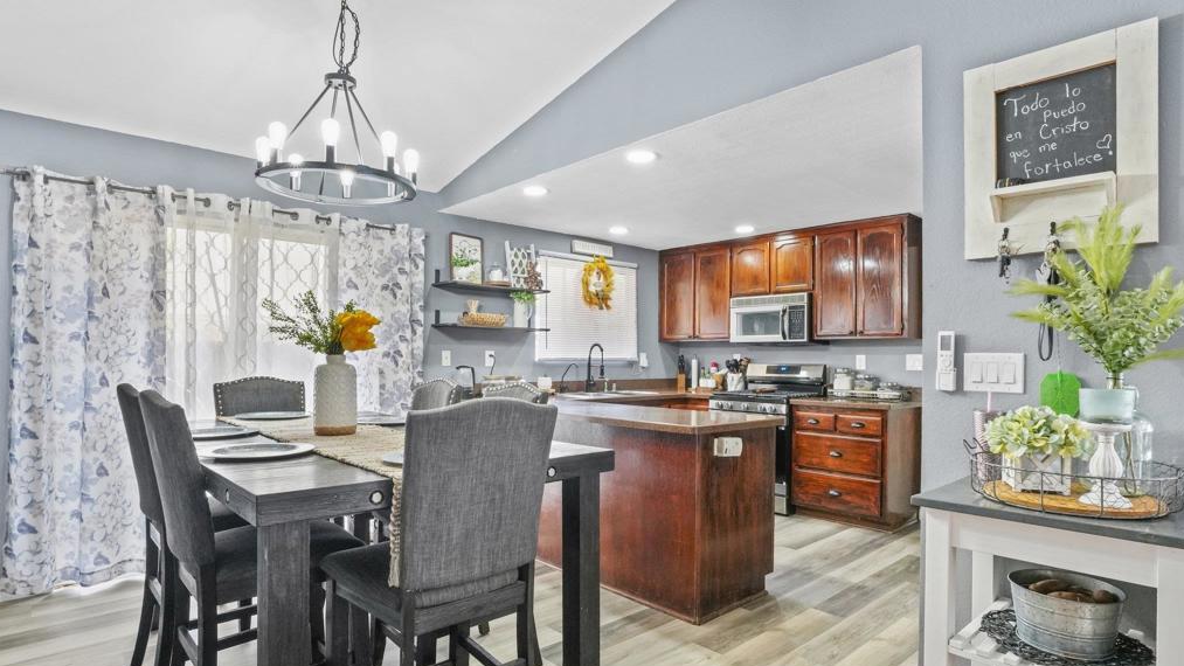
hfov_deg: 89.9
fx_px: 593
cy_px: 370
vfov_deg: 58.5
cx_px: 589
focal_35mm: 19
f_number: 8
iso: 1250
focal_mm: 11.9
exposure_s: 1/13
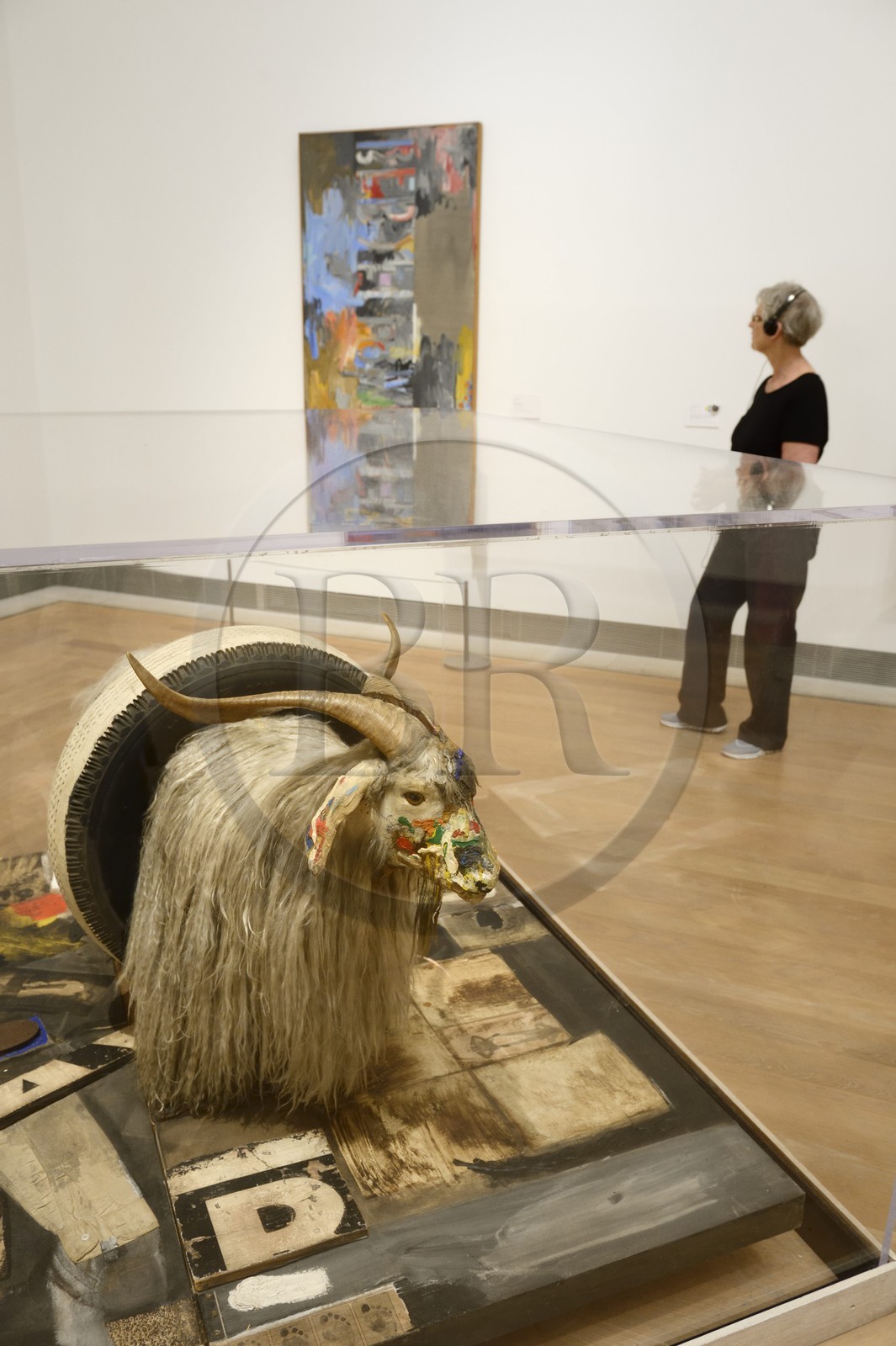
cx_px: 448
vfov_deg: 63.7
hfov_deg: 44.9
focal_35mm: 29
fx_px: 1084
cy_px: 673
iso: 1600
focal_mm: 29
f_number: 5.6
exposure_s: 1/30
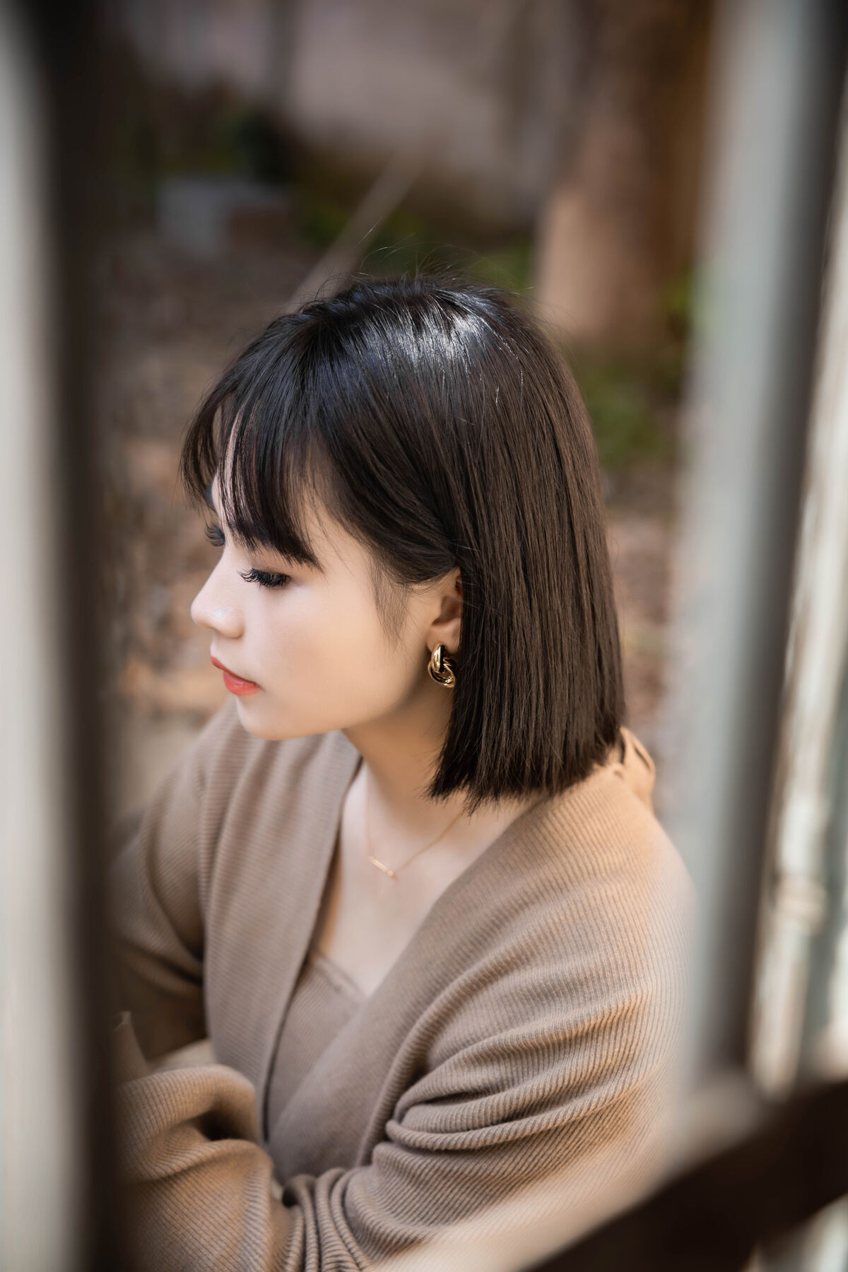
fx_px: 1908
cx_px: 424
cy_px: 636
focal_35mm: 54
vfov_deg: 36.9
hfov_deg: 25.1
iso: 100
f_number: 2.8
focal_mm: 54
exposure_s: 1/125
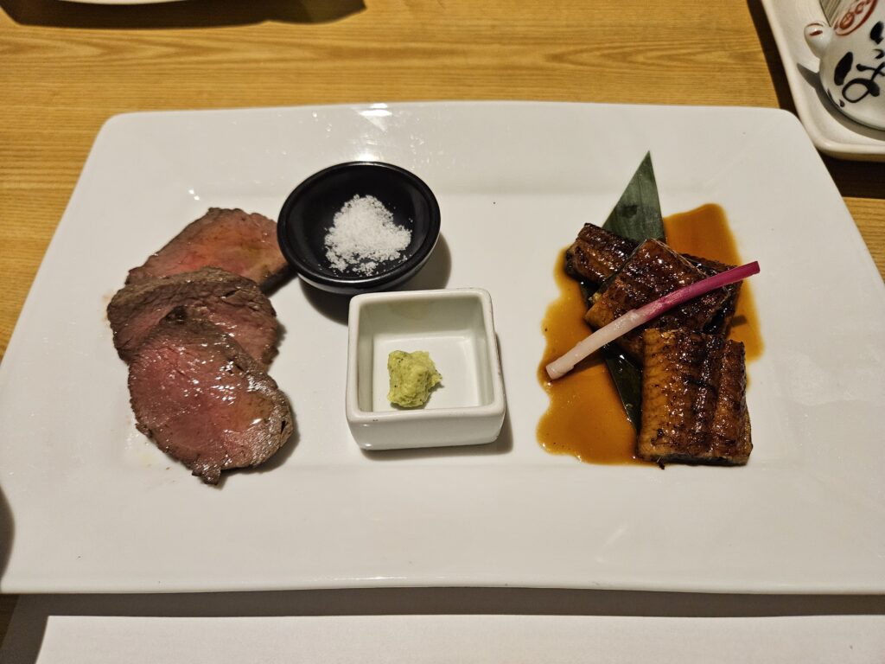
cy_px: 332
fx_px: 588
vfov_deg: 58.9
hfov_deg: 73.9
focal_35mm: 23
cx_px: 442
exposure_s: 1/120
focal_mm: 5.4
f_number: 1.8
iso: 640
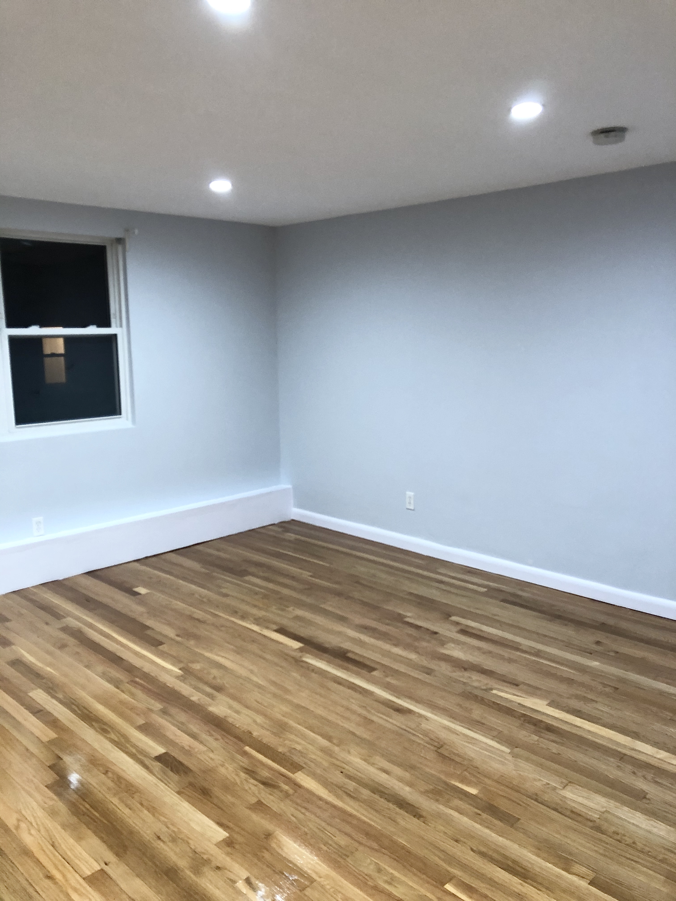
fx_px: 729
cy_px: 450
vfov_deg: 63.4
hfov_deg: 49.7
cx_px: 338
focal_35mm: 28
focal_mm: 3.99
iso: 40
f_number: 1.8
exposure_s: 1/17
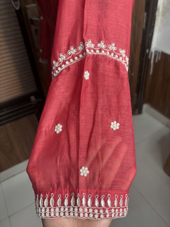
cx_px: 85
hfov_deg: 53.1
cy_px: 114
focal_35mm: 26
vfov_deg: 67.3
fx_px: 170
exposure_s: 1/50
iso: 80
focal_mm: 5.96
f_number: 1.6
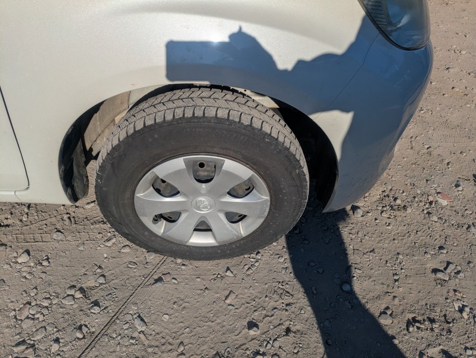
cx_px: 238
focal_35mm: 25
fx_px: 344
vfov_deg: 54.9
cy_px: 179
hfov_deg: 69.4
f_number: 1.89
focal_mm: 5.43
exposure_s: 1/7874
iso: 59
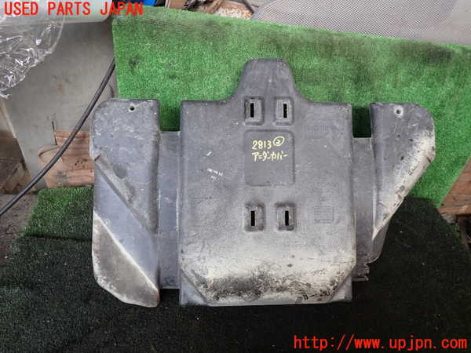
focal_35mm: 25
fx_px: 340
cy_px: 176
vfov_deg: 54.9
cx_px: 236
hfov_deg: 69.4
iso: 100
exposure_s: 1/100
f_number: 2
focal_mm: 4.5
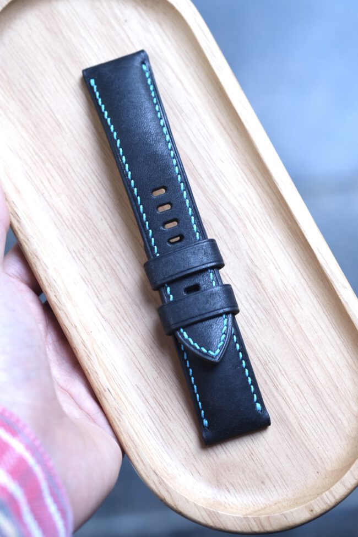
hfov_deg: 15.2
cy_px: 268
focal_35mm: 90
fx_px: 1342
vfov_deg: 22.6
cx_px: 179
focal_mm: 60
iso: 800
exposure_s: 1/80
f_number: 4.5
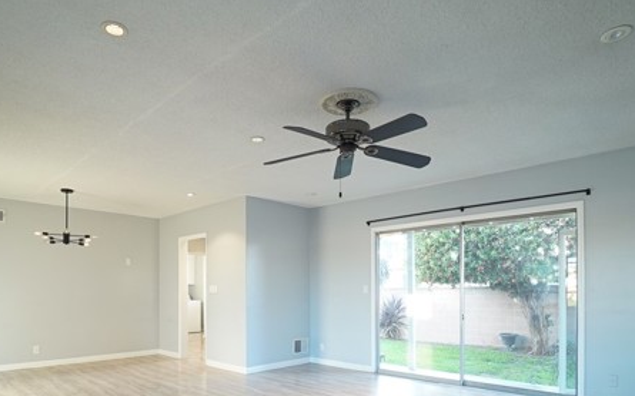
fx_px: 381
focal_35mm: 22
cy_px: 291
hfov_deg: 79.6
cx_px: 300
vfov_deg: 52.9
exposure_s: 1/30
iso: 800
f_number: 5.6
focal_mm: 10
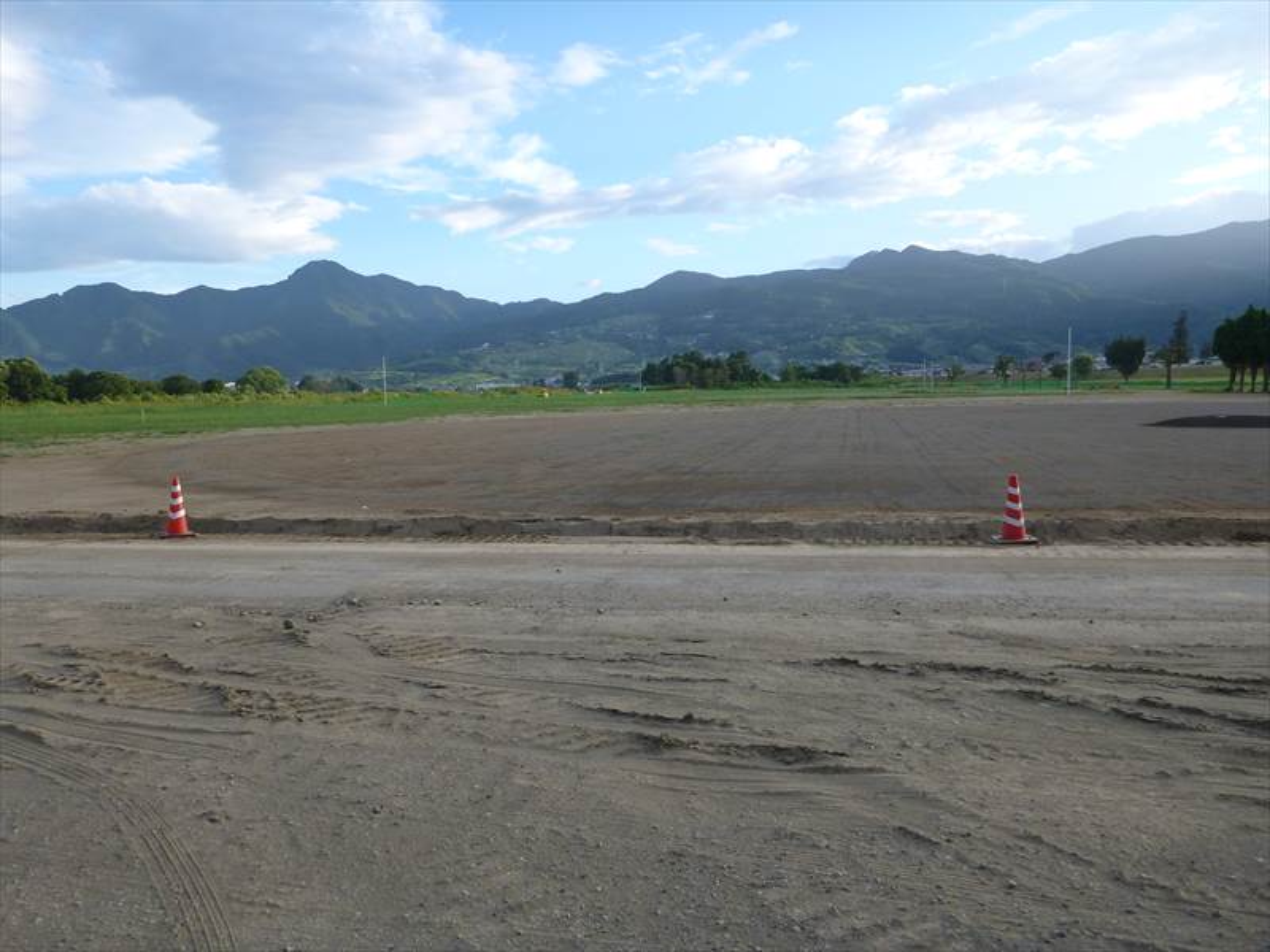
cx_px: 635
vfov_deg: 49.7
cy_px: 476
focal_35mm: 28
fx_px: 1027
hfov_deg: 63.4
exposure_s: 1/250
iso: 100
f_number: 3.3
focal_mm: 4.9
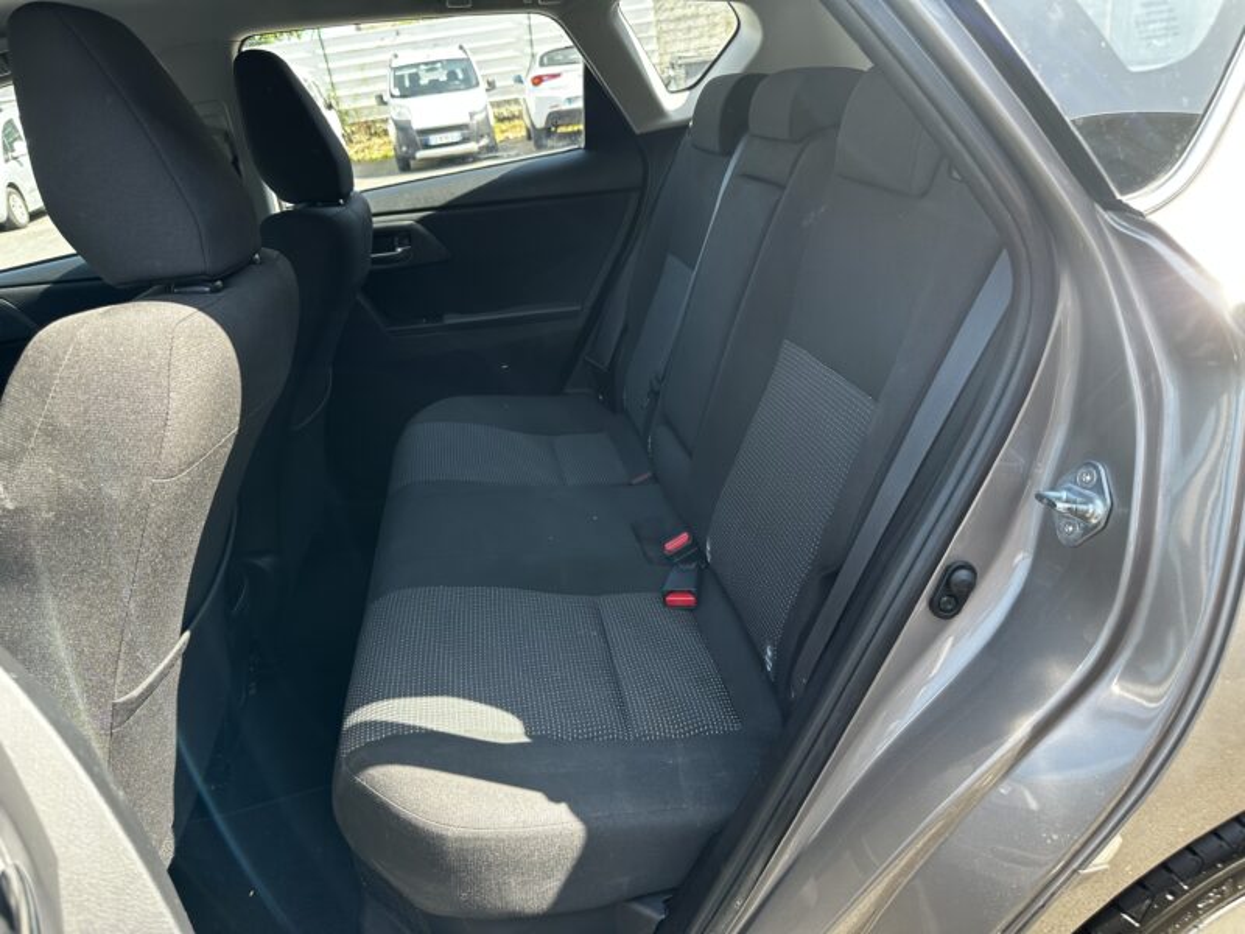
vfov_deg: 56.8
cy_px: 467
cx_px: 622
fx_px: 863
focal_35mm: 24
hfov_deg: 71.6
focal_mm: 6.86
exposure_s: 1/203
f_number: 1.78
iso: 80
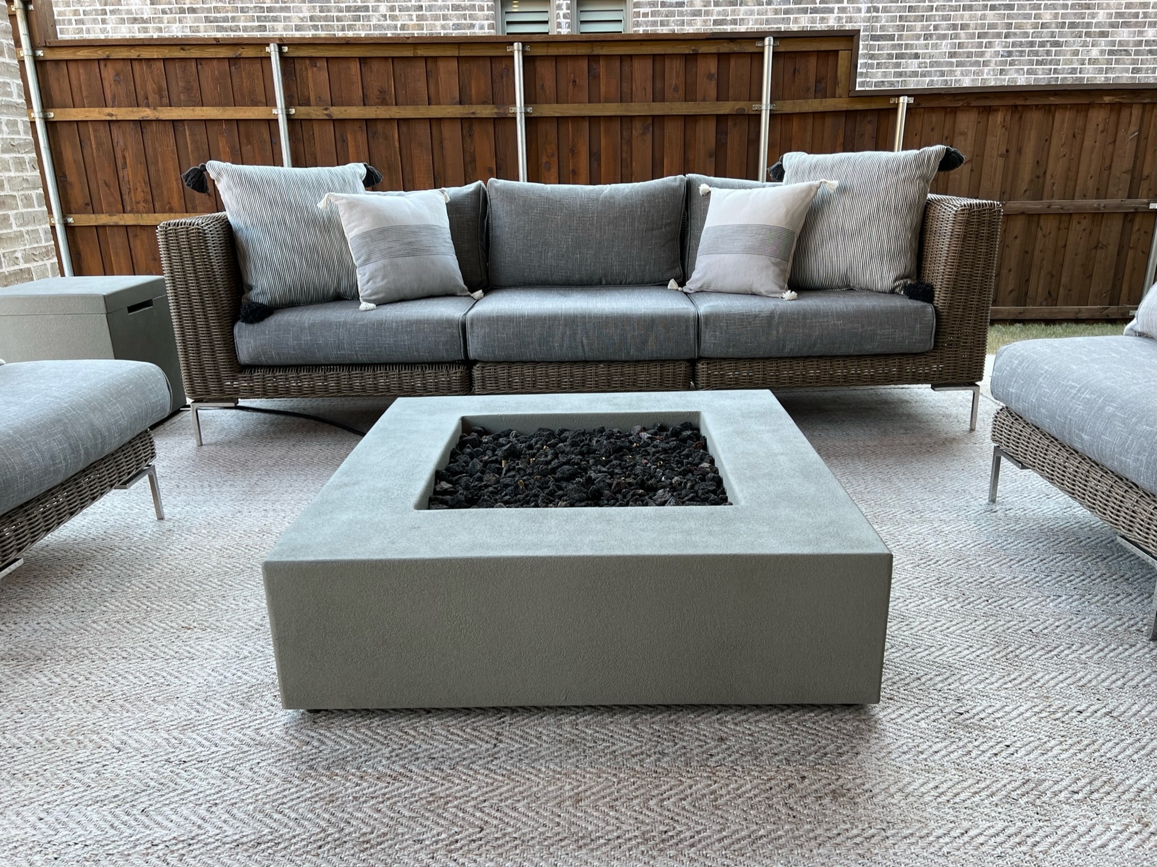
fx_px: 869
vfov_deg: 53.0
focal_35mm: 26
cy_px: 434
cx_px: 578
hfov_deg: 67.3
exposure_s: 1/120
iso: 50
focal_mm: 5.7
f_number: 1.5
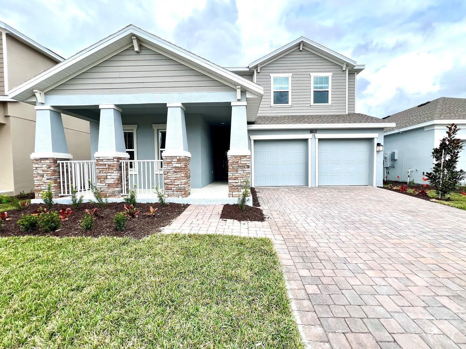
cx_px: 240
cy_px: 176
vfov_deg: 85.7
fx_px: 188
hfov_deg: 102.0
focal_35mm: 14
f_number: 1.8
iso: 32
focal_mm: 1.57
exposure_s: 1/737
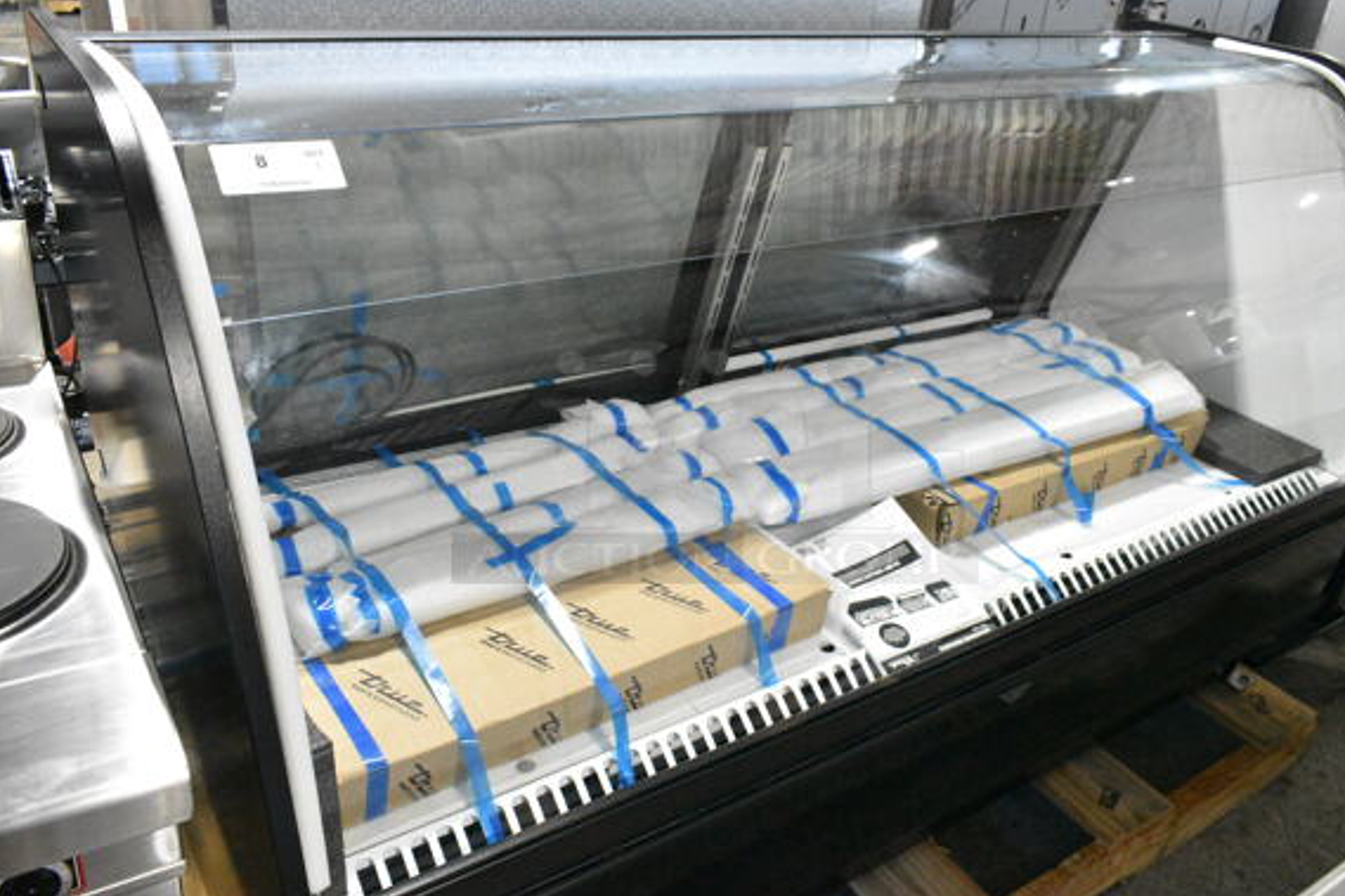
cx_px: 716
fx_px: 1083
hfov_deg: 63.6
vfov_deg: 44.9
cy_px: 459
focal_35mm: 29
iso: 6400
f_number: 7.1
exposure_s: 1/200
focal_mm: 18
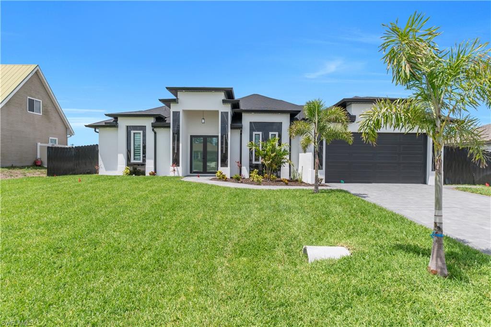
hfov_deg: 81.2
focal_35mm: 21
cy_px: 164
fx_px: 286
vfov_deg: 59.5
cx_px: 246
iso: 100
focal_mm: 14
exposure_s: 1/320
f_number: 8
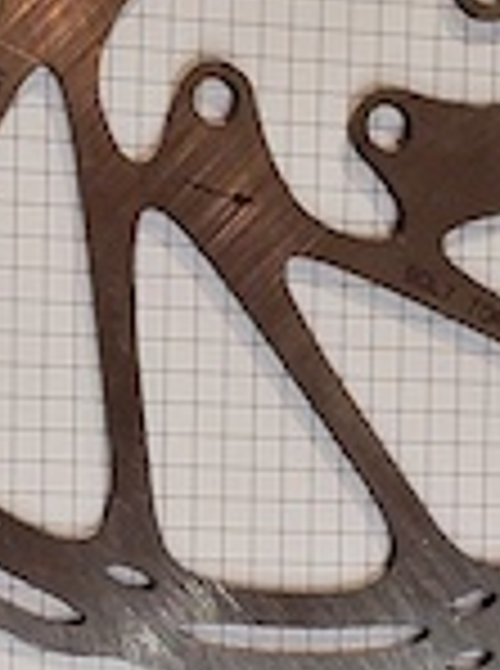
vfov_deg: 13.9
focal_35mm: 140
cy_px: 657
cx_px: 131
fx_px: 2708
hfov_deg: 10.5
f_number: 2.4
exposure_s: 1/39
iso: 250
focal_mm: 4.3
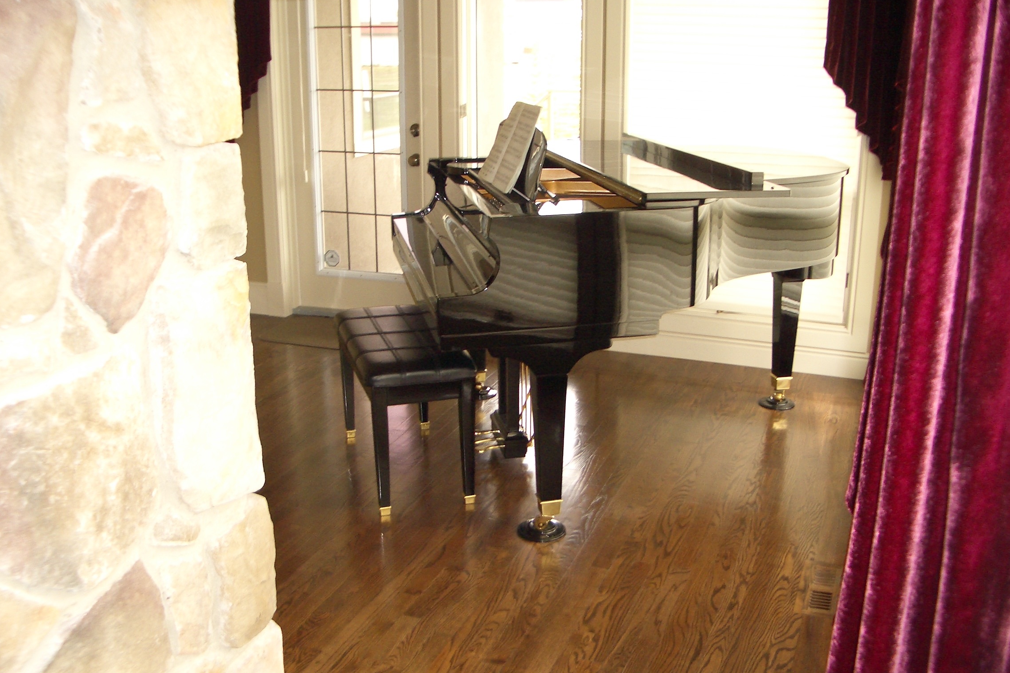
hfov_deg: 51.9
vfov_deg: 35.9
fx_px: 1038
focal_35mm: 37
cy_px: 345
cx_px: 512
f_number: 2.6
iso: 100
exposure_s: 1/60
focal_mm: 5.8
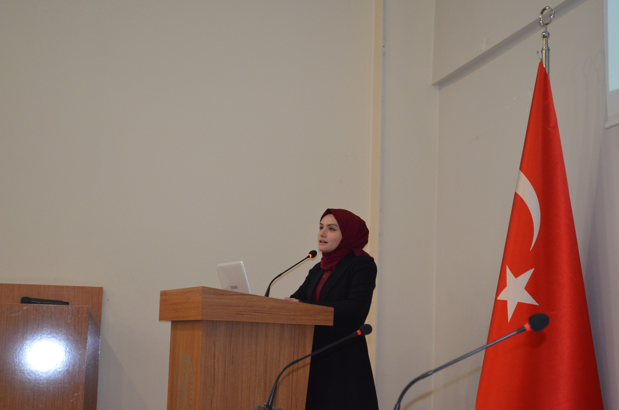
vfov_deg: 18.8
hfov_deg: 28.1
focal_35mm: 72
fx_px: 1235
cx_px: 310
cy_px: 205
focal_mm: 48
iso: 1800
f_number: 5.3
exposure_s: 1/60
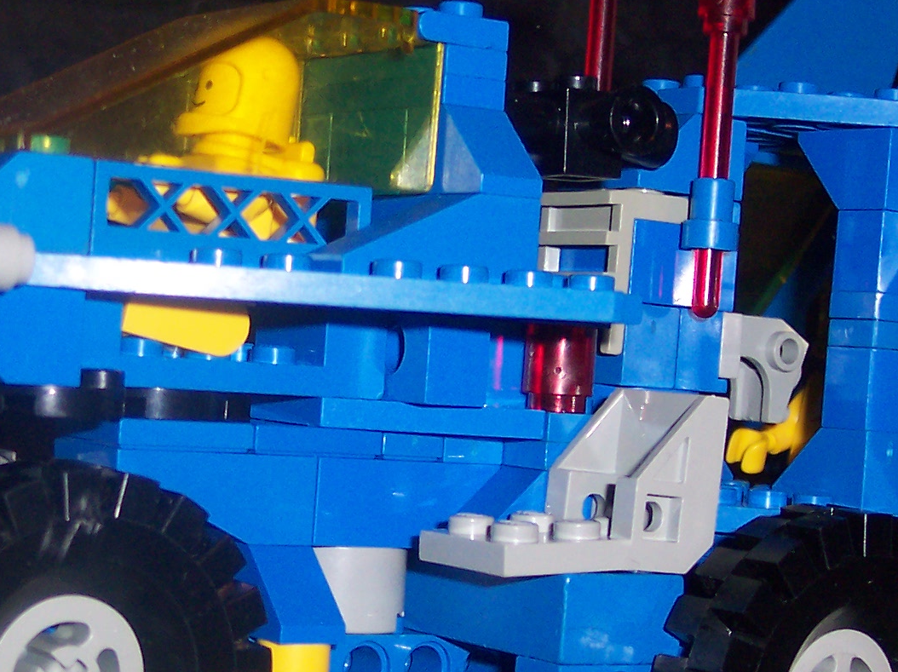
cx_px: 326
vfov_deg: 15.9
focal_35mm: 93
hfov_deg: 21.0
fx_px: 2411
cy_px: 391
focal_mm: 8
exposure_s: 1/30
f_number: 2.8
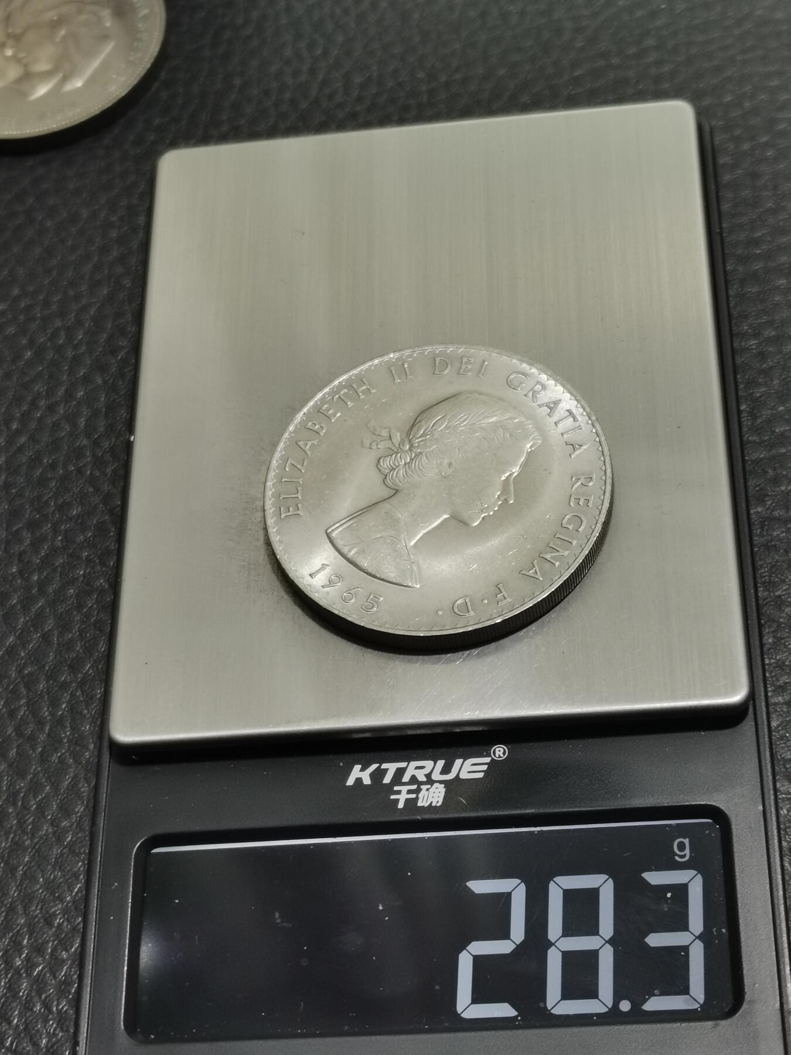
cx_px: 396
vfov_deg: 28.2
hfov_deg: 21.3
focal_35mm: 69
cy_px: 528
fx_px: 2102
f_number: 1.8
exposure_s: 1/100
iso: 80
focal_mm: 5.58
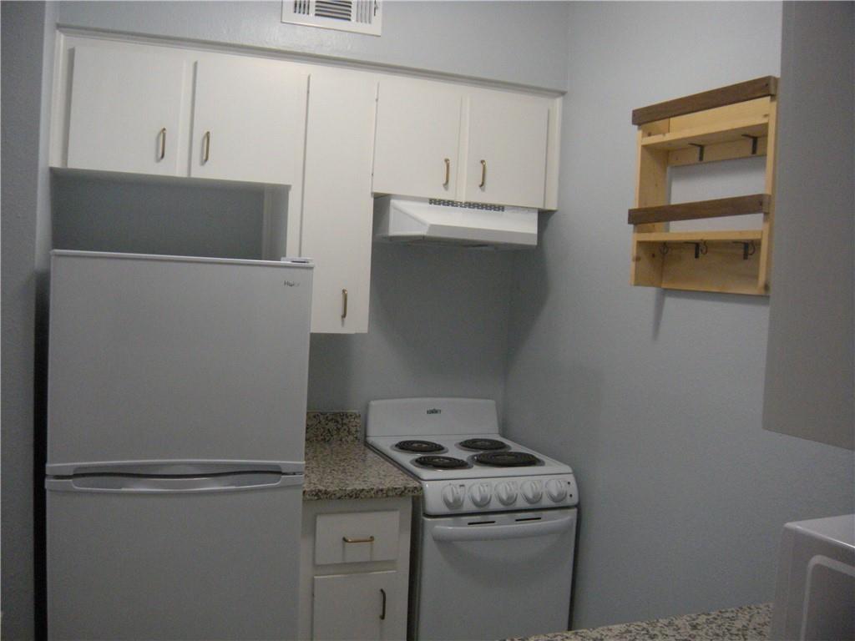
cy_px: 320
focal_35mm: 35
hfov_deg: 52.6
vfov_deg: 40.7
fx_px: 864
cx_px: 428
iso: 309
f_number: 3.8
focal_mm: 5.9
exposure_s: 1/59.2
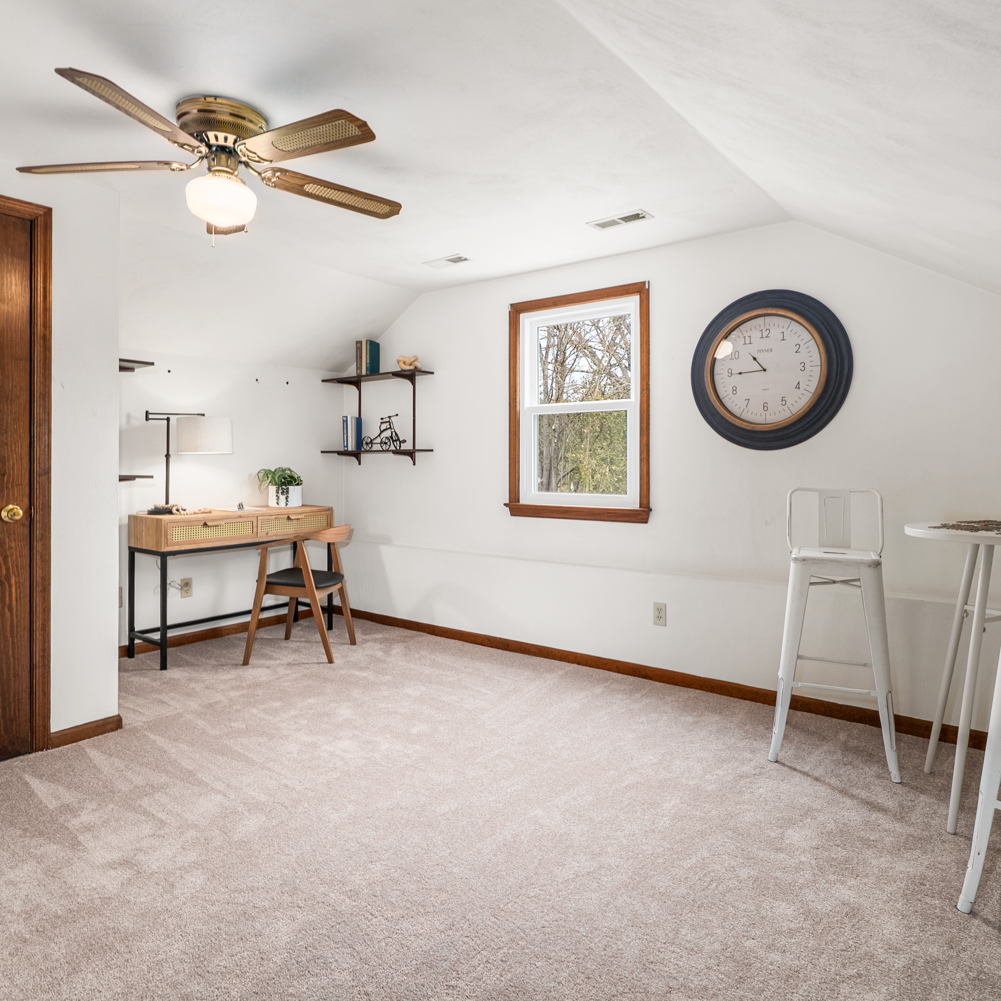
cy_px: 491
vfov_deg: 72.1
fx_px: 687
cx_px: 519
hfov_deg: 72.1
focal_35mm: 21
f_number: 7.1
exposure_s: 1/2
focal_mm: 16
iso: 250
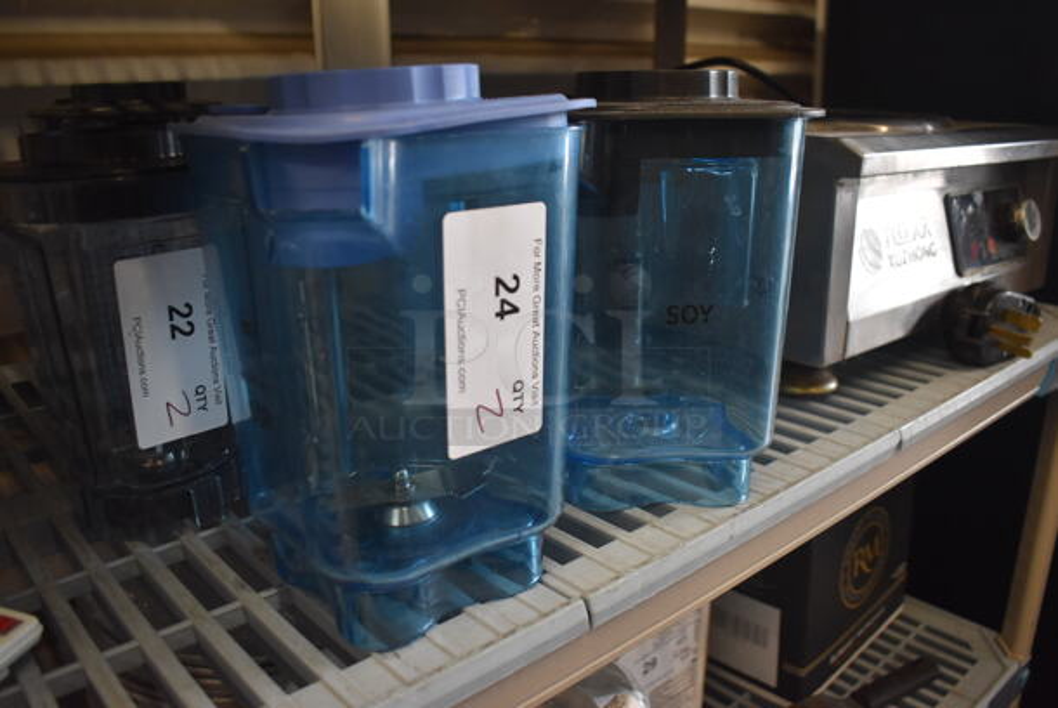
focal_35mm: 30
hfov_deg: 61.9
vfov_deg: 43.7
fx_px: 882
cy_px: 354
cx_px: 529
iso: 1100
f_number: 3.5
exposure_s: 1/125
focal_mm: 20
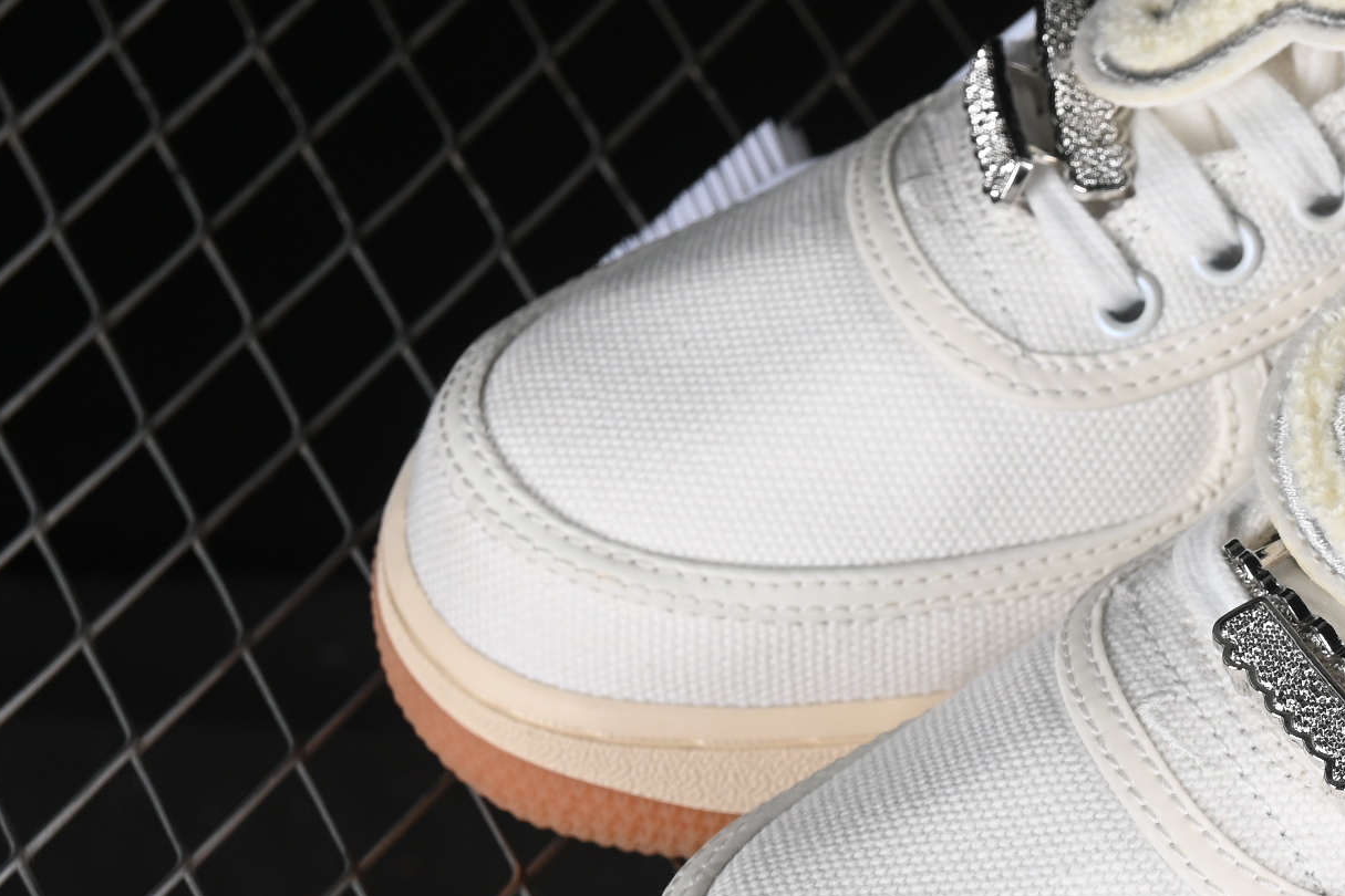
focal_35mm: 165
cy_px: 540
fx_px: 6164
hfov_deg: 12.2
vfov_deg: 8.3
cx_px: 1490
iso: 160
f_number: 7.1
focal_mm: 48
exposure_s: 1/125
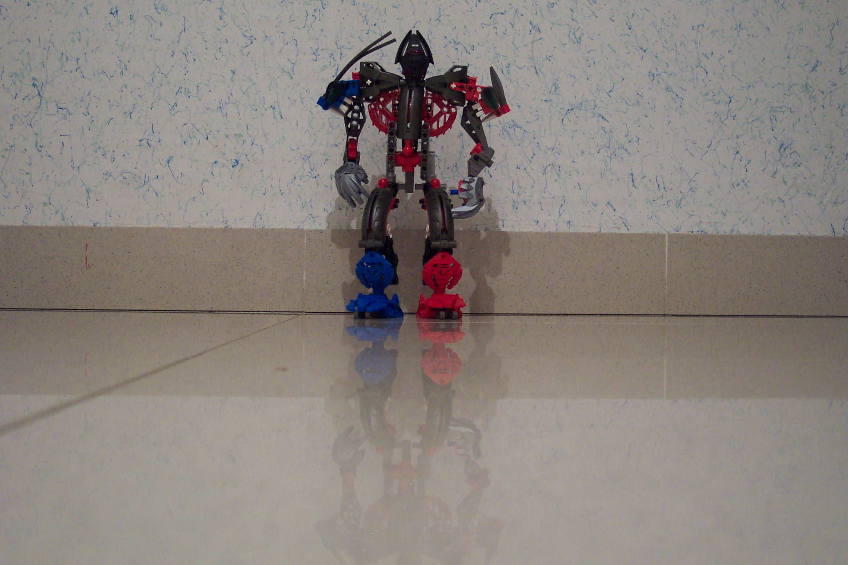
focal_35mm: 38
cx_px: 424
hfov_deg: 50.7
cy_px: 282
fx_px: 895
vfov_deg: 35.1
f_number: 2.8
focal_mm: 8
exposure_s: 1/8
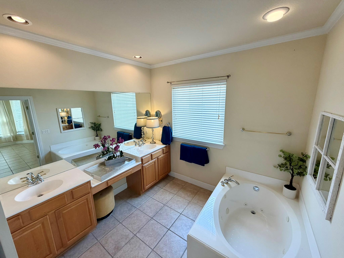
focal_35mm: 14
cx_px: 172
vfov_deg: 85.7
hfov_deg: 102.1
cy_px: 129
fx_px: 139
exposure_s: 1/120
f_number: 2.2
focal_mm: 2.22
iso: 125
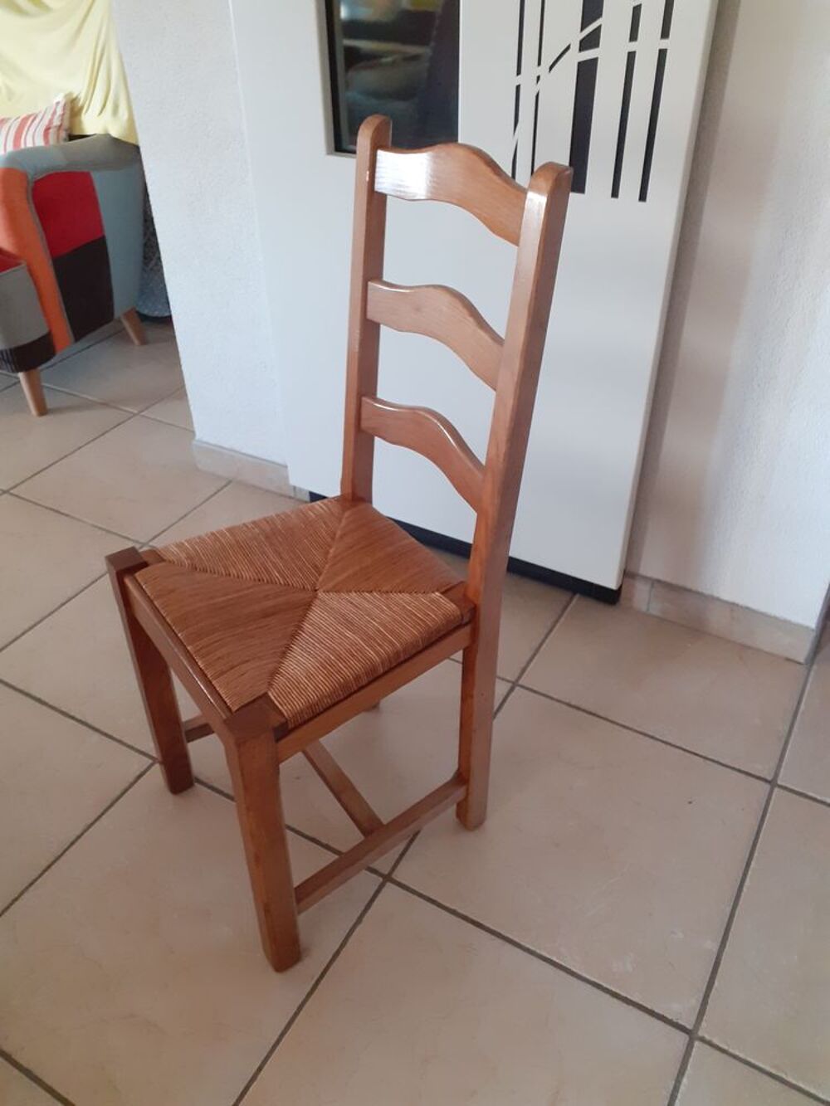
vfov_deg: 65.3
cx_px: 415
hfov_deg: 51.4
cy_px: 553
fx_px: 863
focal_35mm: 27
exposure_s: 1/25
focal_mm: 3.6
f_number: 1.9
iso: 250
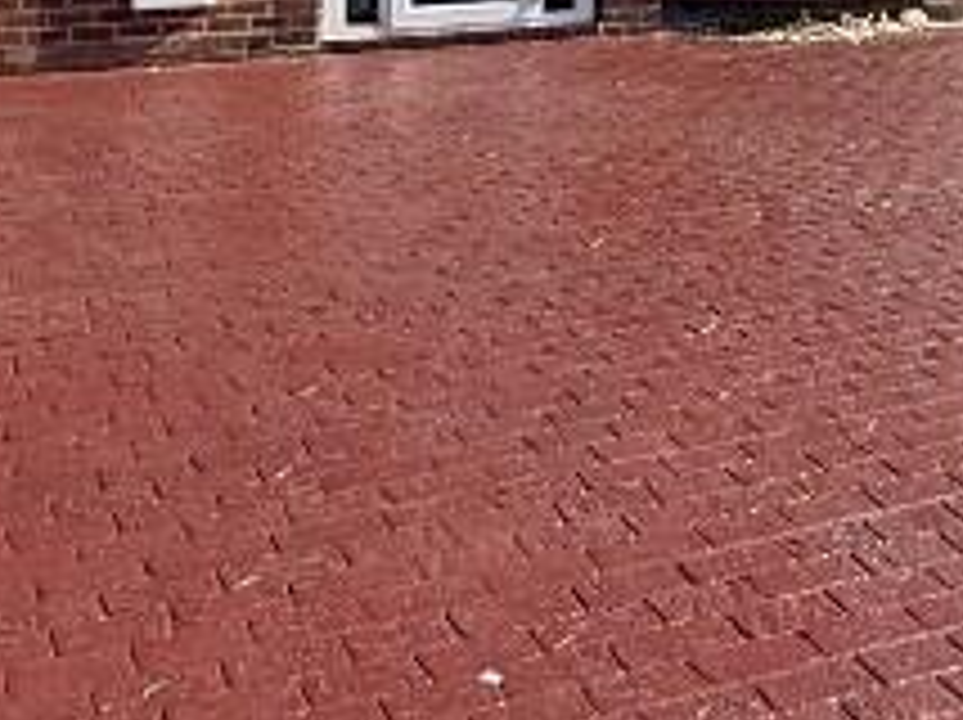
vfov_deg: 19.5
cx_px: 936
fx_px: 1862
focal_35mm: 67
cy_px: -315
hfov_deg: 27.5
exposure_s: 1/1901
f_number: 2.2
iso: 50
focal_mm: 2.22
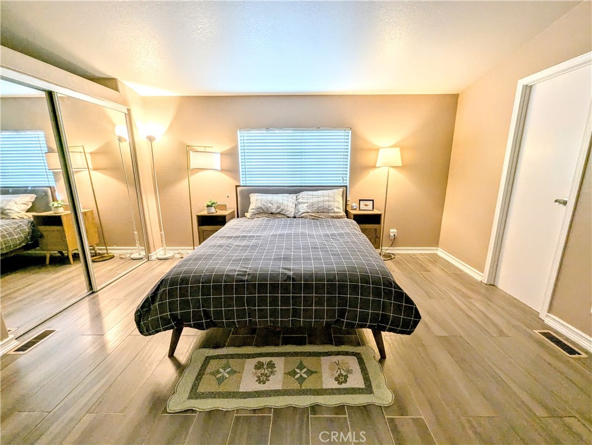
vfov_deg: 90.0
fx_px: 223
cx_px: 296
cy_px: 222
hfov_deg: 106.1
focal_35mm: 13
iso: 87
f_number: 2.2
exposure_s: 1/40
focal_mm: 1.95
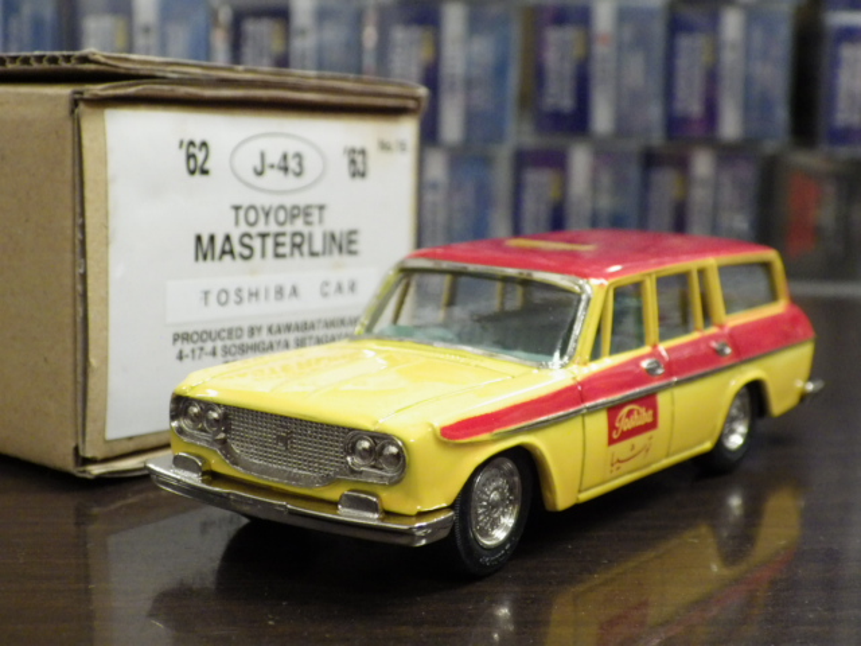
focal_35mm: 59
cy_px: 323
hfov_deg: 32.7
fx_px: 1468
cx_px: 430
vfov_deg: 24.8
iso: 800
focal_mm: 10.7
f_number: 4
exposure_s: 1/30
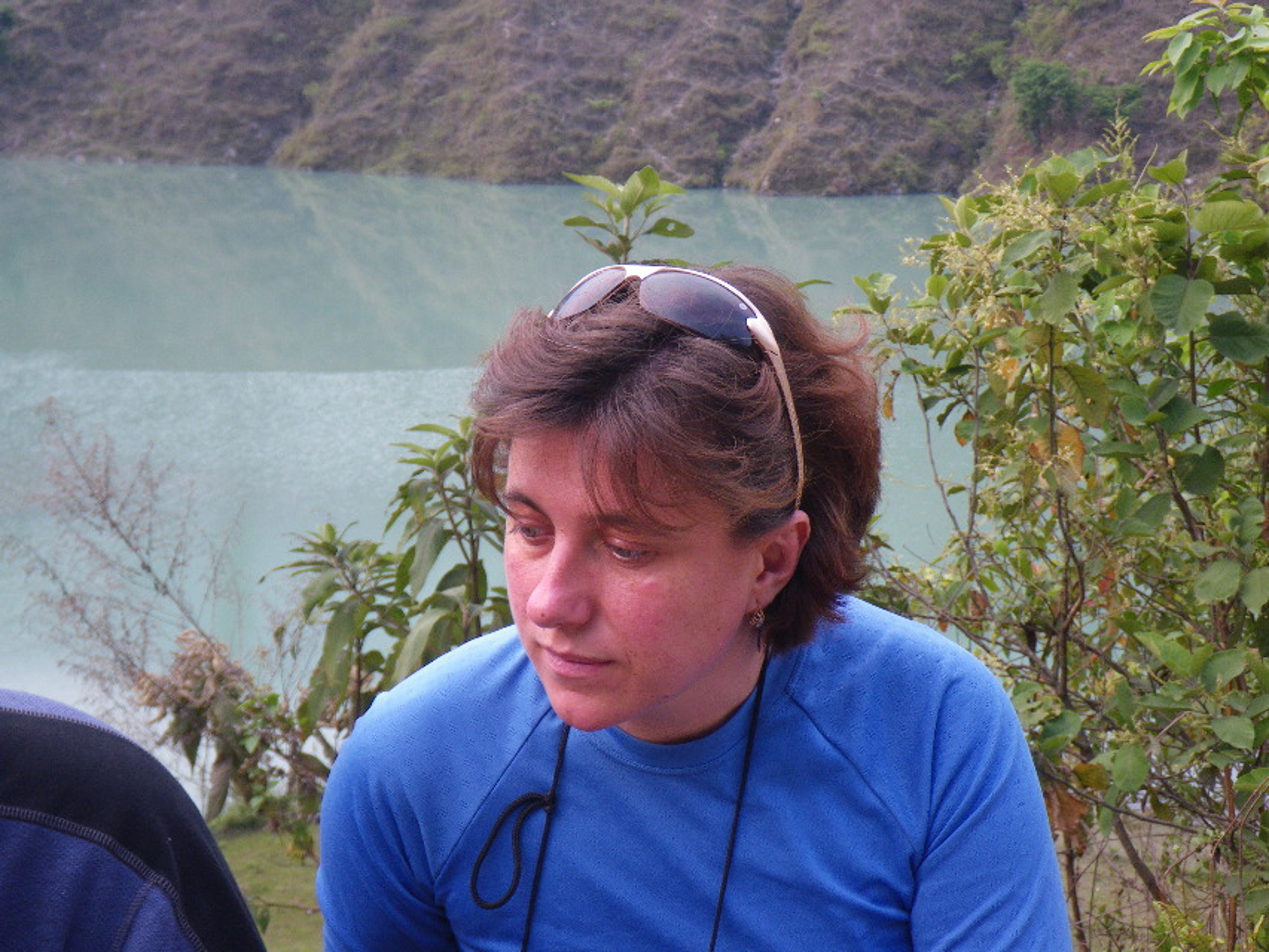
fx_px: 2273
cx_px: 634
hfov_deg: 31.2
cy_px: 476
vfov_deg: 23.7
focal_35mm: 62
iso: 160
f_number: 4.6
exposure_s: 1/80
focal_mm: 11.1
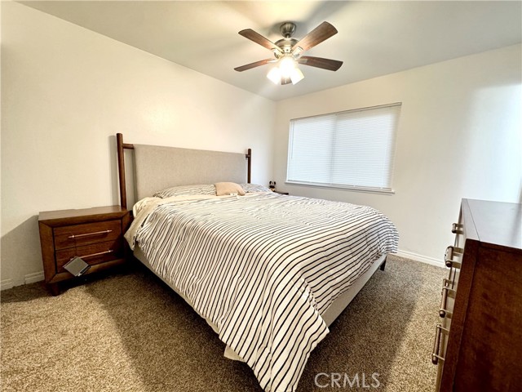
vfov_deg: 85.7
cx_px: 261
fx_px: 211
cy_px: 196
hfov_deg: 102.1
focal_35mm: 14
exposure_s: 1/60
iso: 640
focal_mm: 2.22
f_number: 2.2
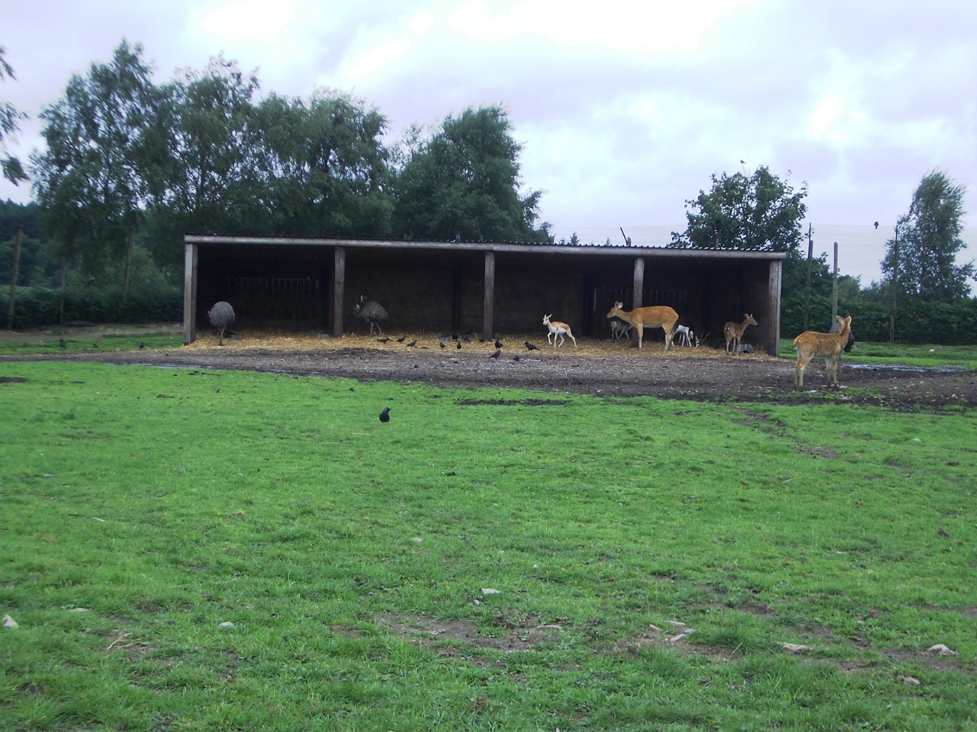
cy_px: 366
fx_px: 1750
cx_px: 488
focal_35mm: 62
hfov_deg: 31.2
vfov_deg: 23.7
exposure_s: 1/400
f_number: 3.5
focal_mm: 10.2
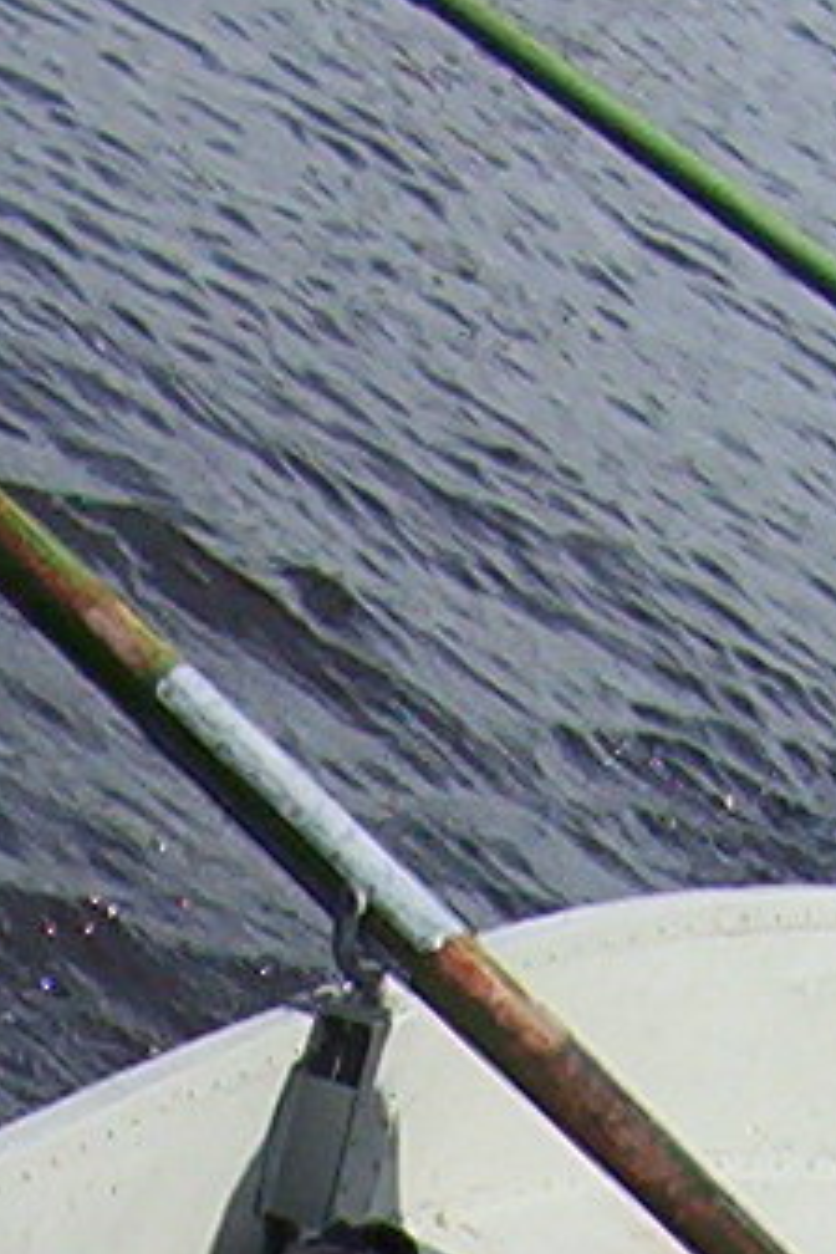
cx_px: -34
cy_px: 2818
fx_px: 7593
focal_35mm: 218
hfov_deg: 6.3
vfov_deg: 8.7
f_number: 5.17
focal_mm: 5.77
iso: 100
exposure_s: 1/900
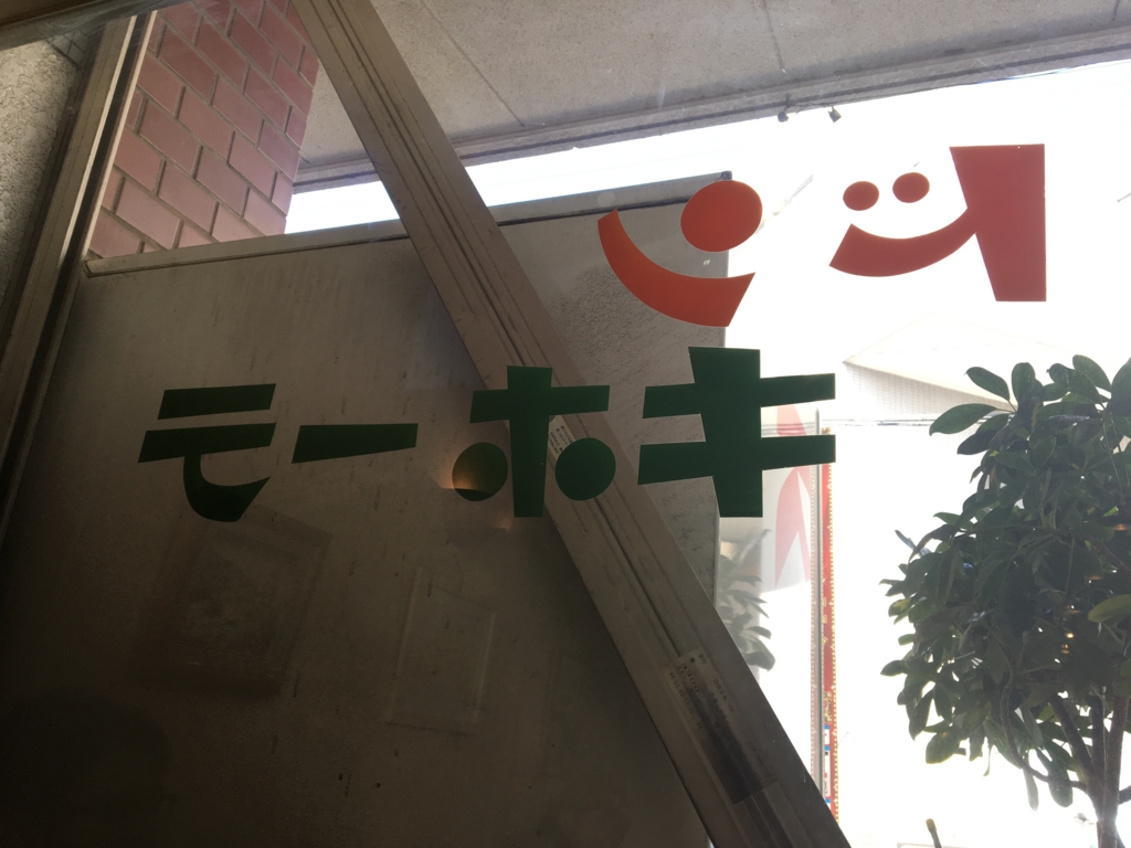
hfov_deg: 61.7
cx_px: 566
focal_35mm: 29
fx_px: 948
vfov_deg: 48.2
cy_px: 424
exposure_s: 1/120
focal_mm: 4.15
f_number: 2.2
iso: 32
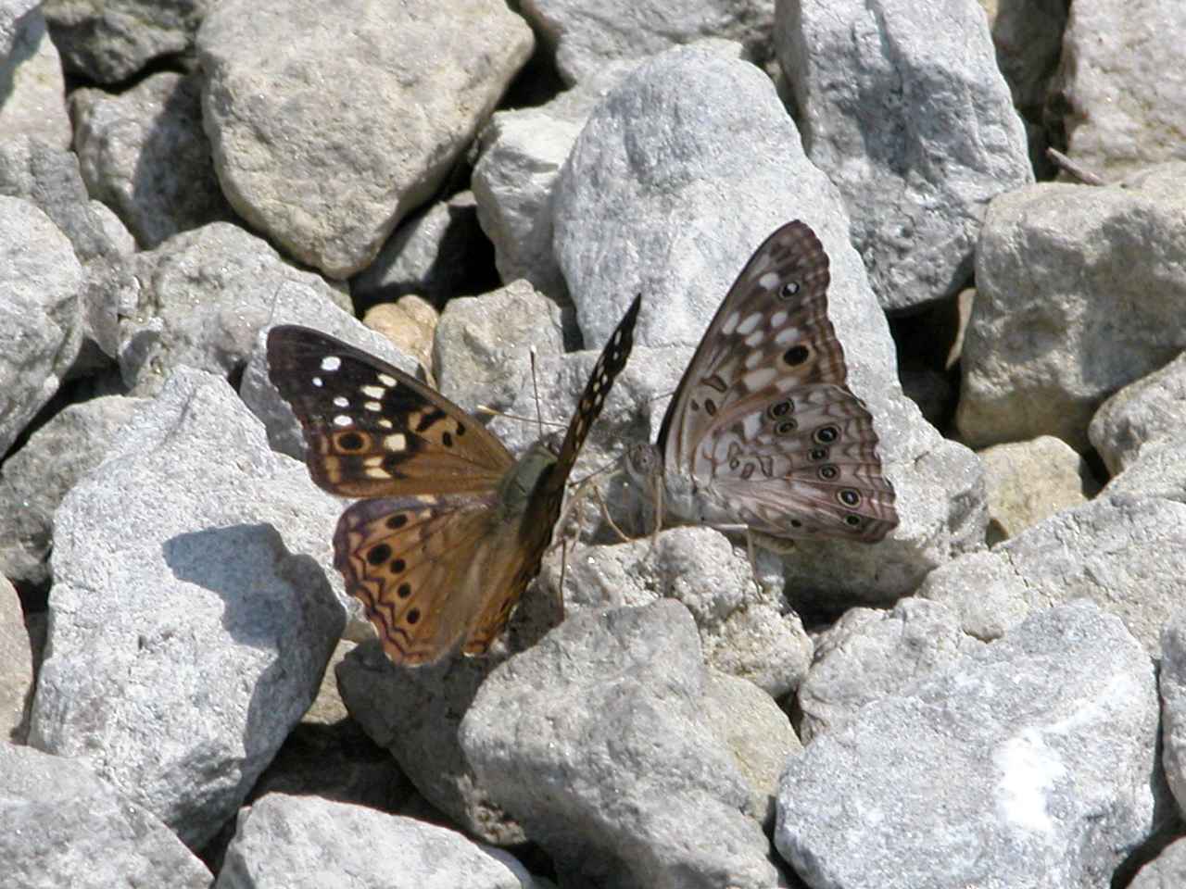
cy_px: 444
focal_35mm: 280
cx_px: 593
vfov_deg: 5.3
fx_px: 9593
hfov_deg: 7.1
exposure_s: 1/496
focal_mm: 71.2
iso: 100
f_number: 7.4
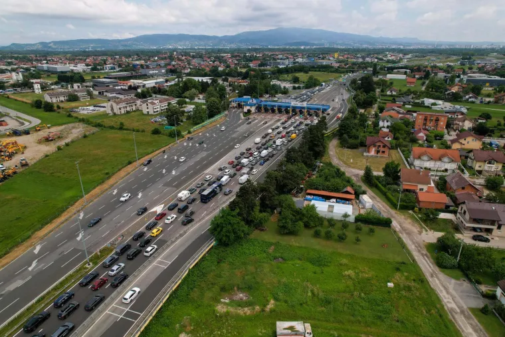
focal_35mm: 22
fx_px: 309
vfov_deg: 57.2
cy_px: 168
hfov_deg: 78.6
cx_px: 252
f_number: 2.8
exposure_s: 1/160
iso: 100
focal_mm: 8.38
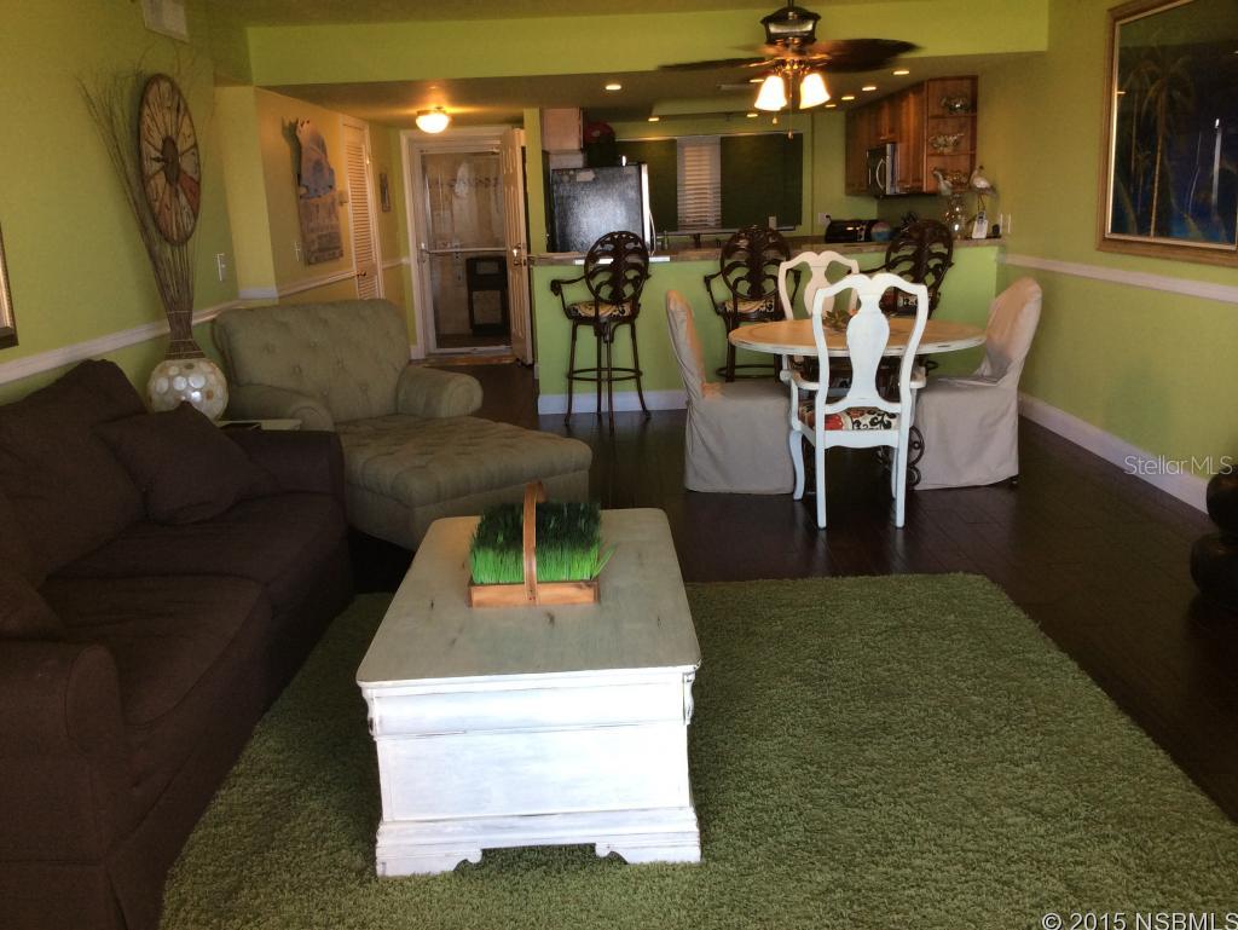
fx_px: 1181
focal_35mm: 33
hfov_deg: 55.3
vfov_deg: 43.0
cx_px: 619
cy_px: 465
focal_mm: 3.3
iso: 40
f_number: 2.4
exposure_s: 1/24
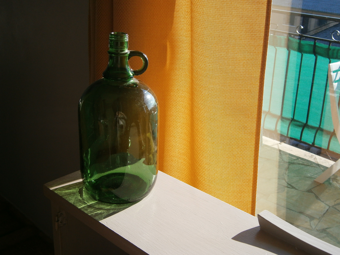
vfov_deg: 30.9
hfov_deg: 40.4
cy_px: 128
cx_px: 170
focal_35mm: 47
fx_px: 462
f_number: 3.4
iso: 100
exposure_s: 1/500
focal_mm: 8.3
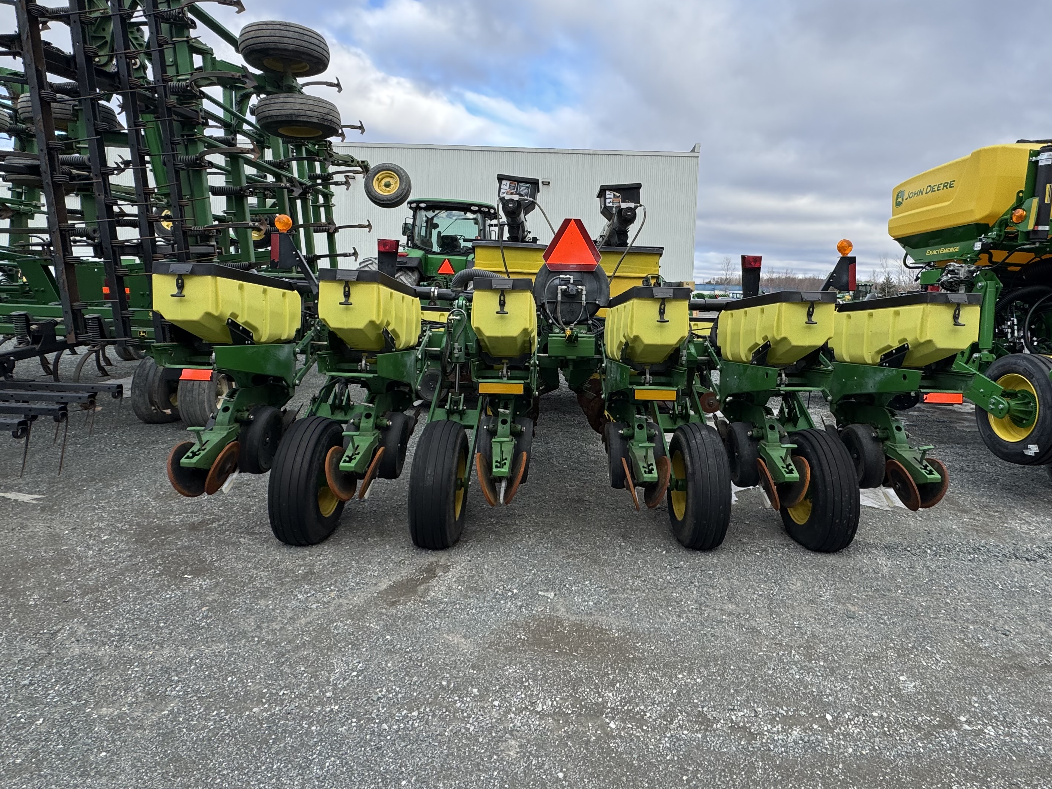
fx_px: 608
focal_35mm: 20
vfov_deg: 65.7
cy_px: 344
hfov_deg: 81.6
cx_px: 571
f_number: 2.2
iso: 40
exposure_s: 1/512
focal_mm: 2.22
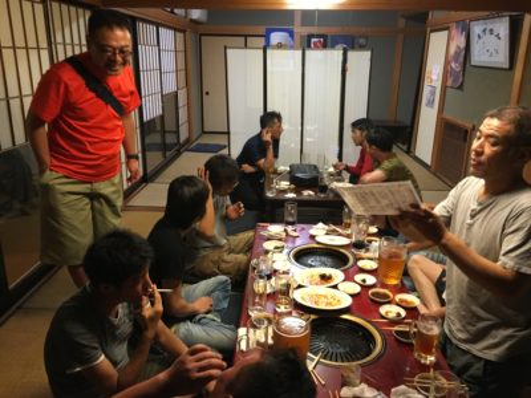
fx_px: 445
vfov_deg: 48.2
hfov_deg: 61.7
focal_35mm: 29
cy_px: 199
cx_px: 266
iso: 200
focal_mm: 4.15
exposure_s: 1/24
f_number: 2.2
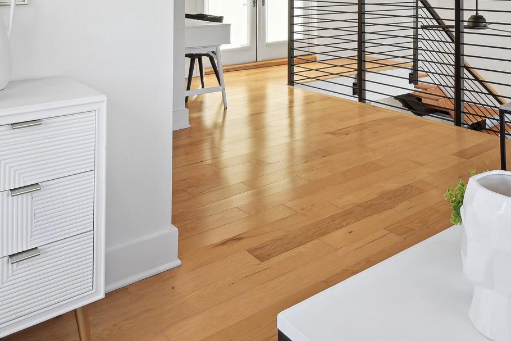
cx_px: 299
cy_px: -6
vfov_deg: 33.5
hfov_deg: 52.9
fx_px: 511
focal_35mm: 36
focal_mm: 16
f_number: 8
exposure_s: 1/60
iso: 400
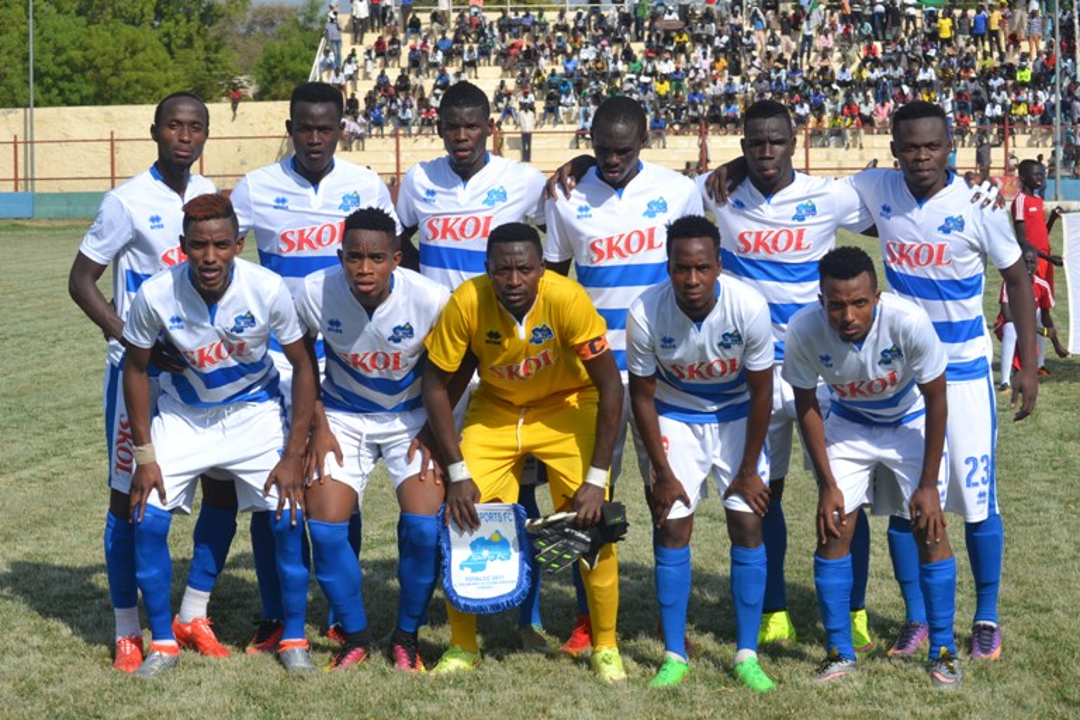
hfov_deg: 24.6
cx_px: 540
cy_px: 360
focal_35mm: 82
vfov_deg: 16.6
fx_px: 2475
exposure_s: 1/250
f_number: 8
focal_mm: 55
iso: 100
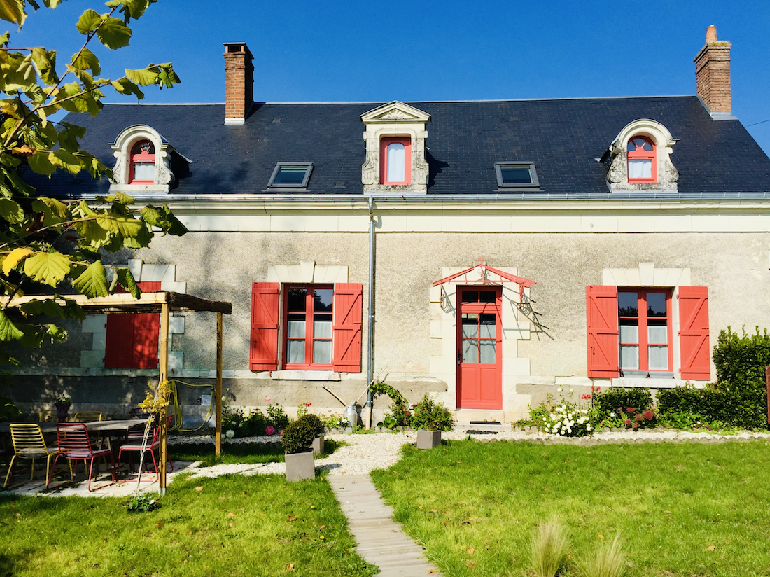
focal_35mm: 29
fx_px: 645
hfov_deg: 61.7
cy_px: 288
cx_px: 385
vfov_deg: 48.2
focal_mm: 4.15
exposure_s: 1/3968
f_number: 2.2
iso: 32
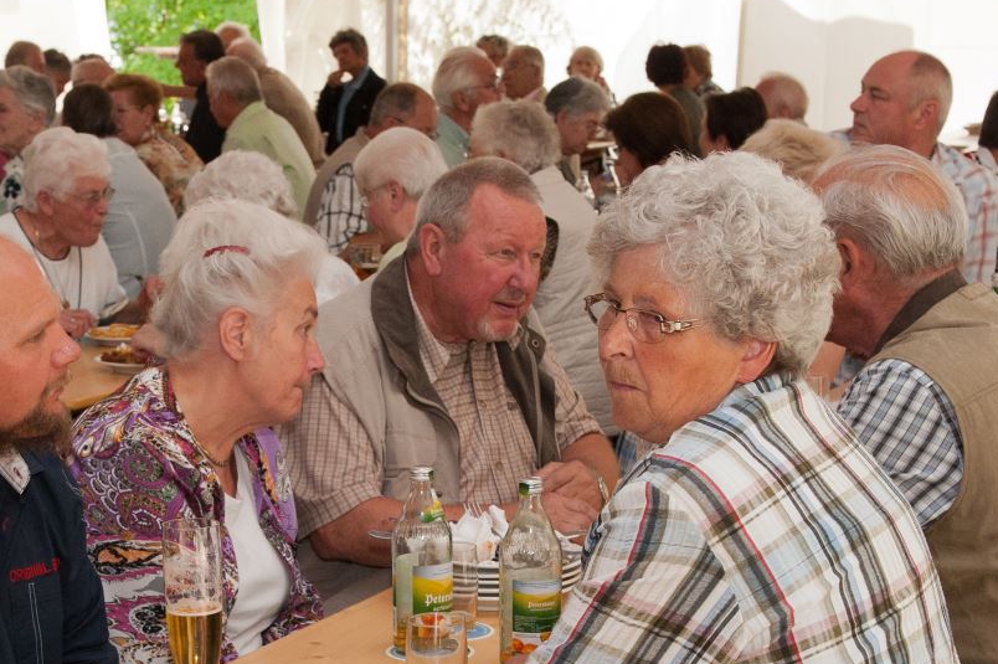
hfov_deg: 23.5
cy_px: 619
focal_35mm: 86
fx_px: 2383
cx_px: 318
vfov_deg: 15.6
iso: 1250
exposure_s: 1/200
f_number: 6.3
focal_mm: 36
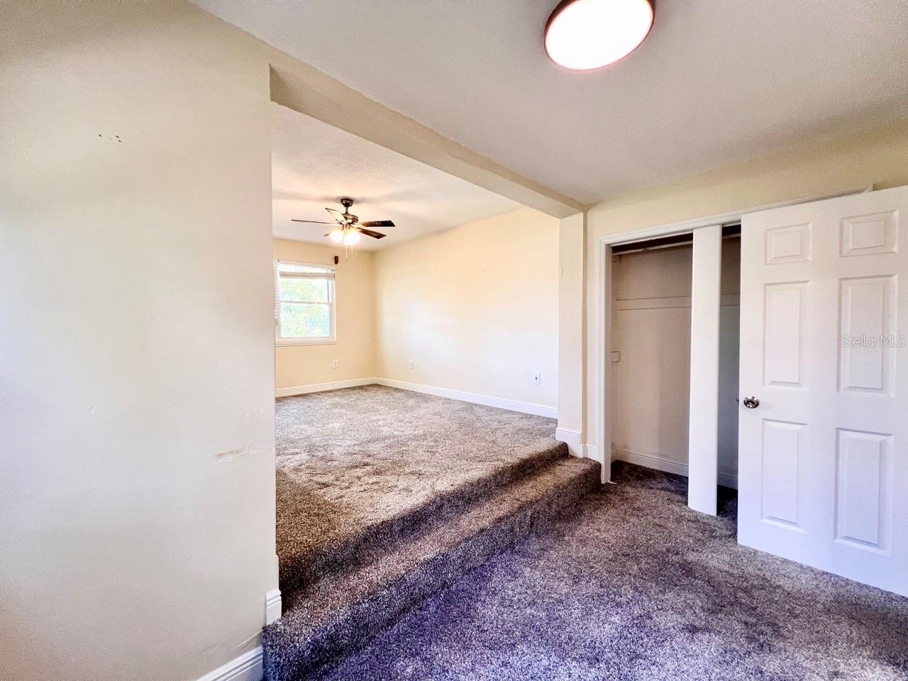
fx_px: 341
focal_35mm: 13
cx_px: 454
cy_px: 340
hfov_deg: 106.2
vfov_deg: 89.9
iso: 160
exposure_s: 1/99
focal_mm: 1.57
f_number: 1.8
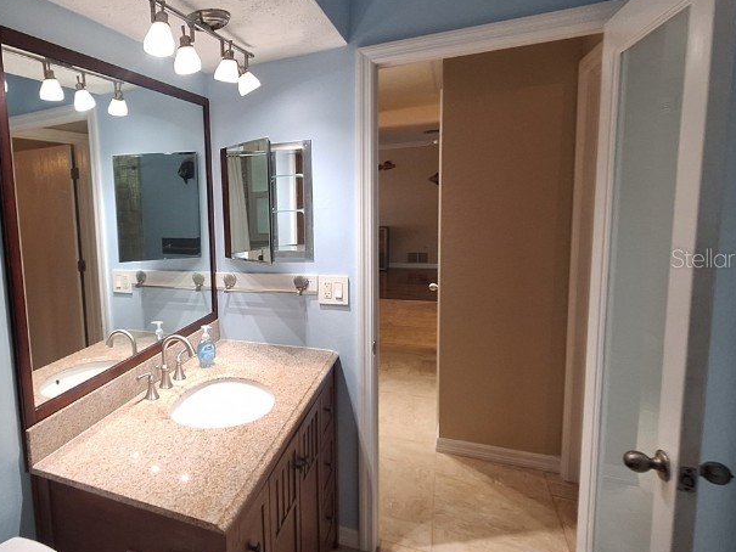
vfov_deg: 61.0
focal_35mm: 22
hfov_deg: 70.0
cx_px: 163
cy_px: 258
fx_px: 468
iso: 100
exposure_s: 1/40
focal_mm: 1.74
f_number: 2.2
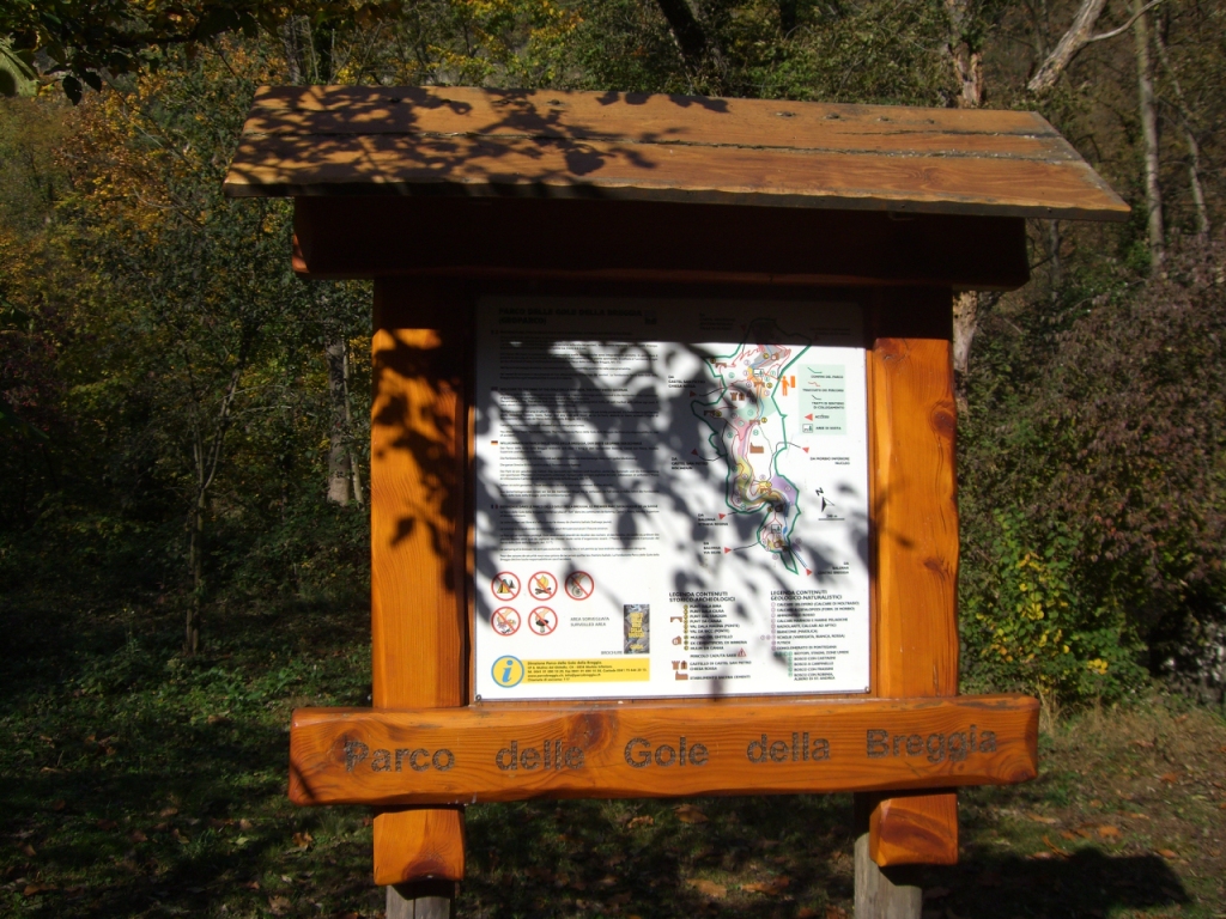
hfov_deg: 49.0
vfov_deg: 37.7
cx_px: 613
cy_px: 460
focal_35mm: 38
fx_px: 1346
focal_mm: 6.2
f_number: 4.3
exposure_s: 1/640
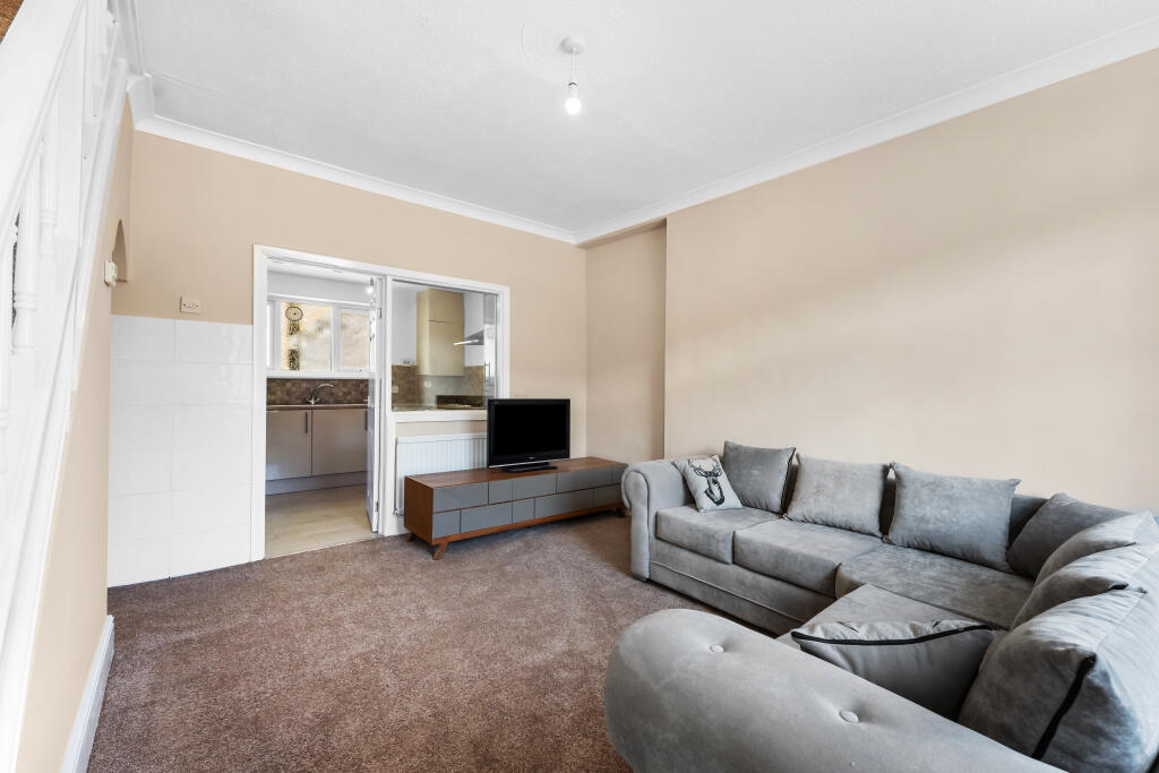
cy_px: 386
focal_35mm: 14
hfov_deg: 104.2
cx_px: 580
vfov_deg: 81.2
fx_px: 451
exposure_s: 1/320
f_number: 8
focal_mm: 14
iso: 400
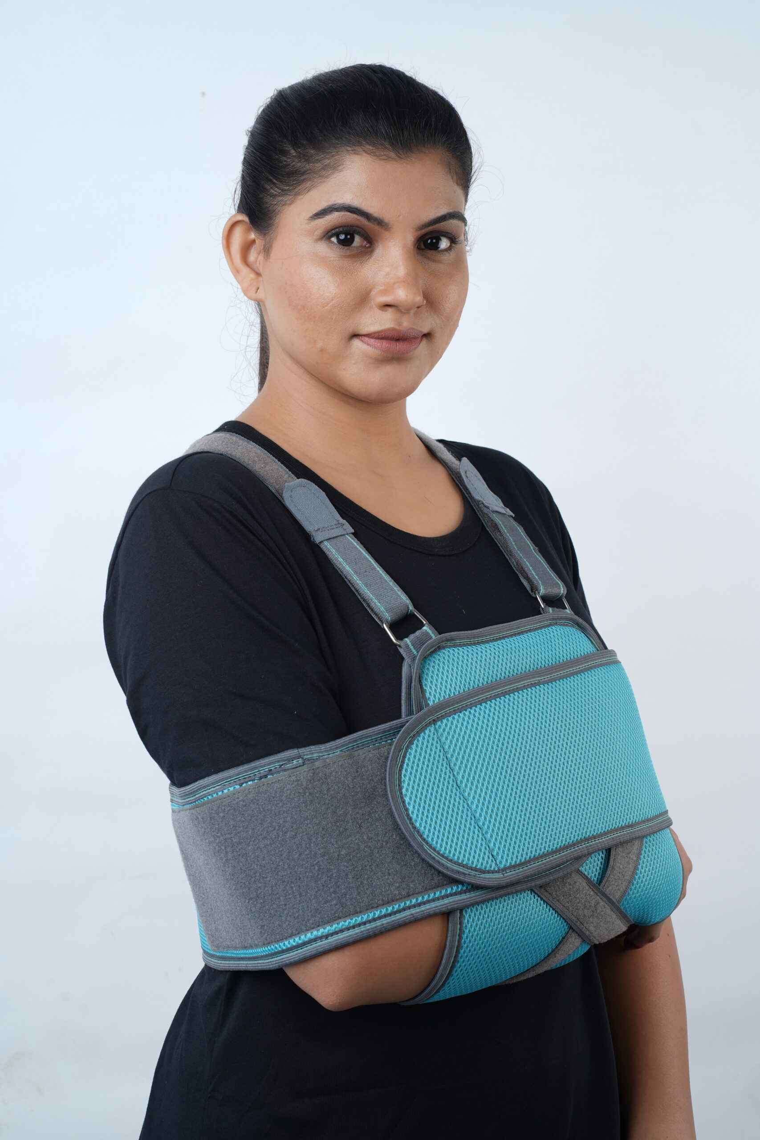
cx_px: 380
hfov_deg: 16.1
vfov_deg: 23.9
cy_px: 570
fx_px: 2691
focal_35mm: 85
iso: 50
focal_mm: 85
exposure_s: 1/160
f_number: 13
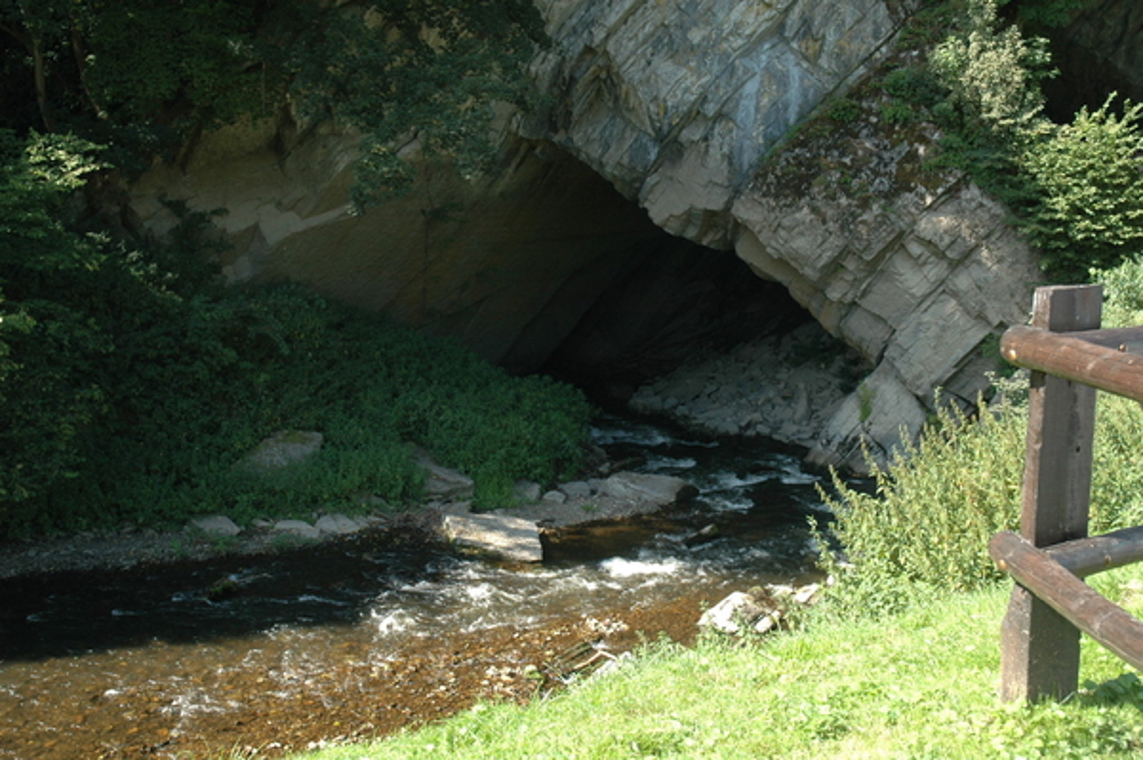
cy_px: 380
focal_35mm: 44
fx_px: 1380
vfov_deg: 30.8
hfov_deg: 45.0
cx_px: 572
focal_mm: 29
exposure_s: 1/125
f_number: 5.6
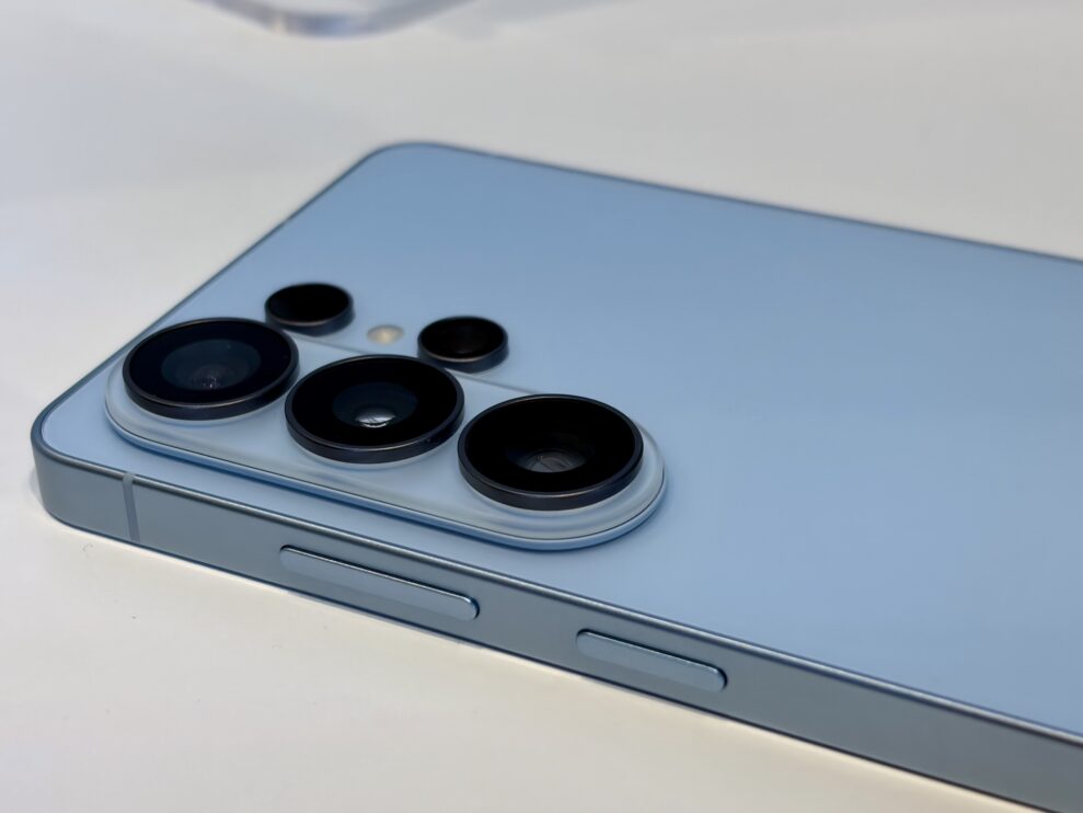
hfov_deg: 36.8
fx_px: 1627
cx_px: 542
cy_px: 406
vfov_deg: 28.0
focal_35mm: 52
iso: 32
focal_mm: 5.96
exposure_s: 1/120
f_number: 1.6
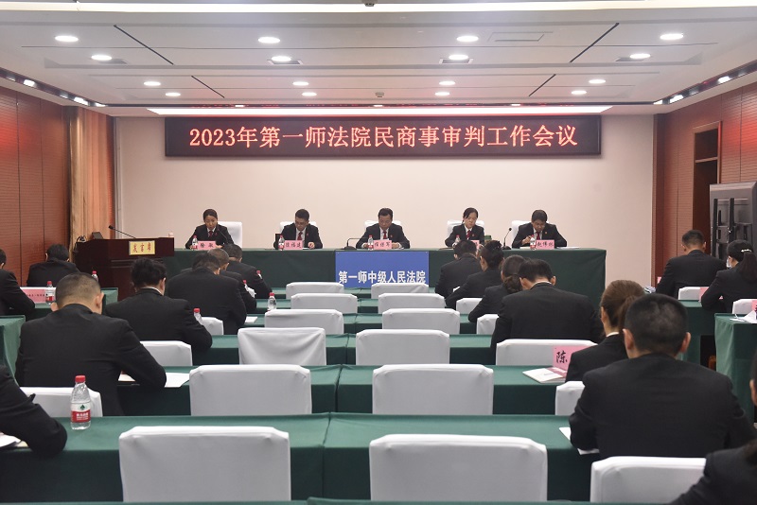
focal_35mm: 48
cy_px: 252
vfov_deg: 28.1
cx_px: 378
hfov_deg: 41.1
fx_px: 1010
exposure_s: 1/200
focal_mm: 48
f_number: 7.1
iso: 6400
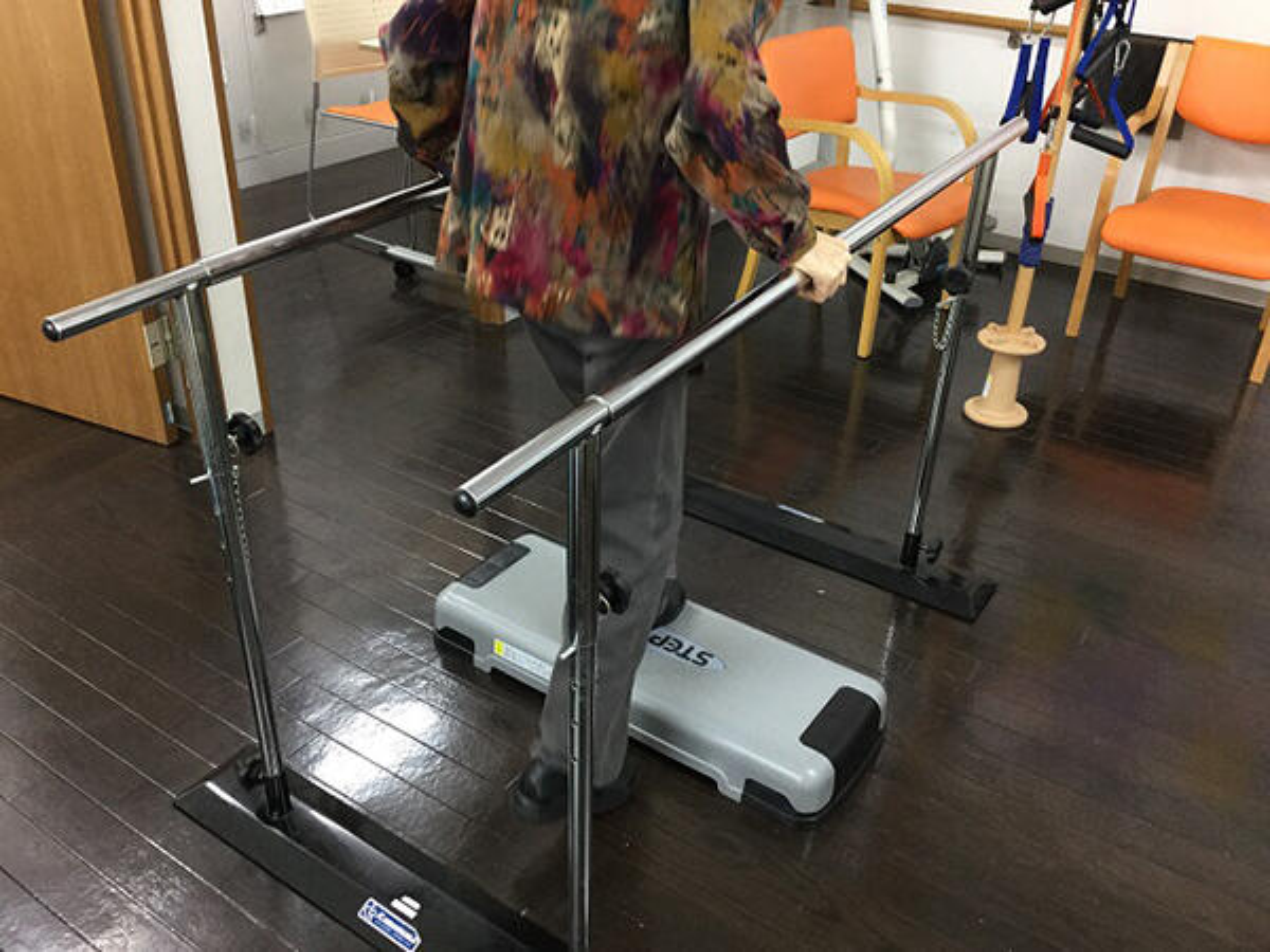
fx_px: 1137
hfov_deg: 58.4
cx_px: 635
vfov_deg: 45.4
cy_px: 476
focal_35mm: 31
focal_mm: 3.3
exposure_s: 1/30
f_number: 2.4
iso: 125
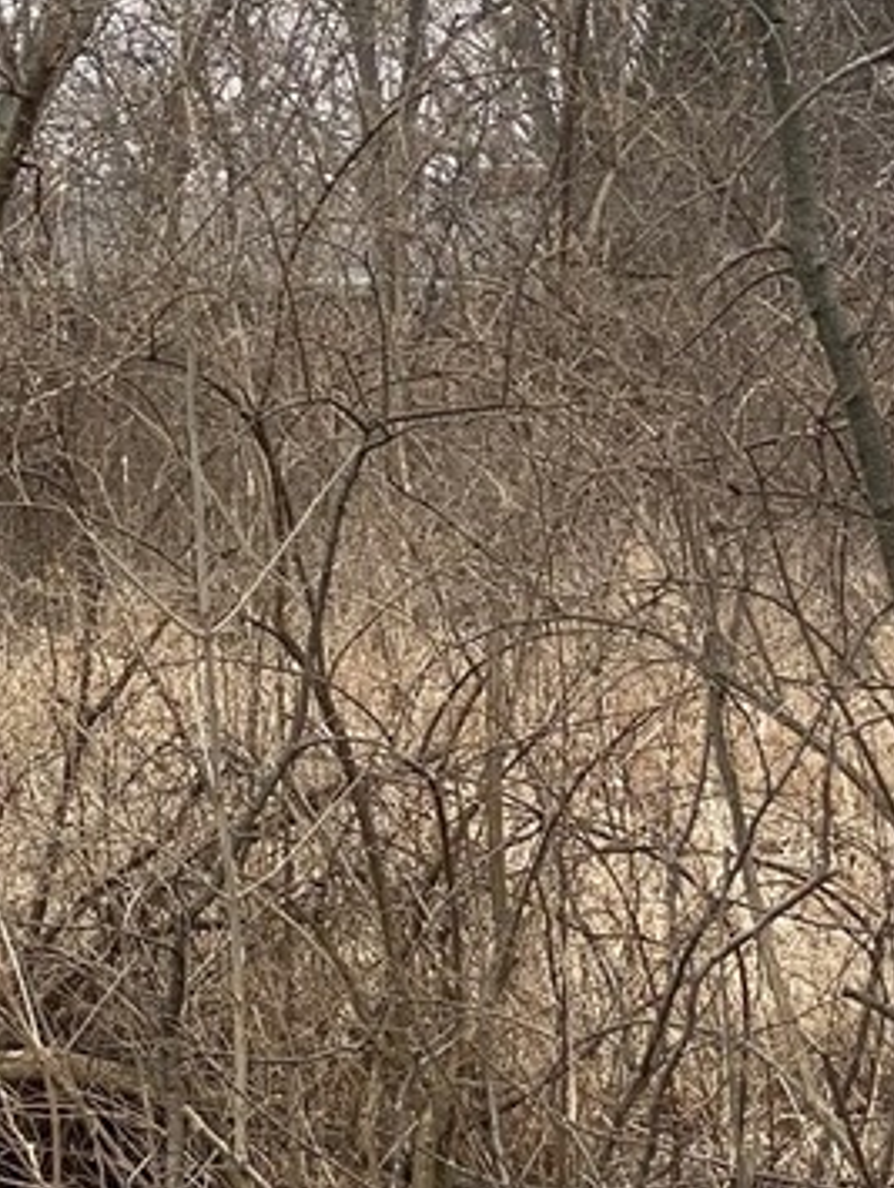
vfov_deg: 12.5
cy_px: 505
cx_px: -415
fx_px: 5431
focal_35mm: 158
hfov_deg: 9.2
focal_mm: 6
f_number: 2
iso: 20
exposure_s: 1/184
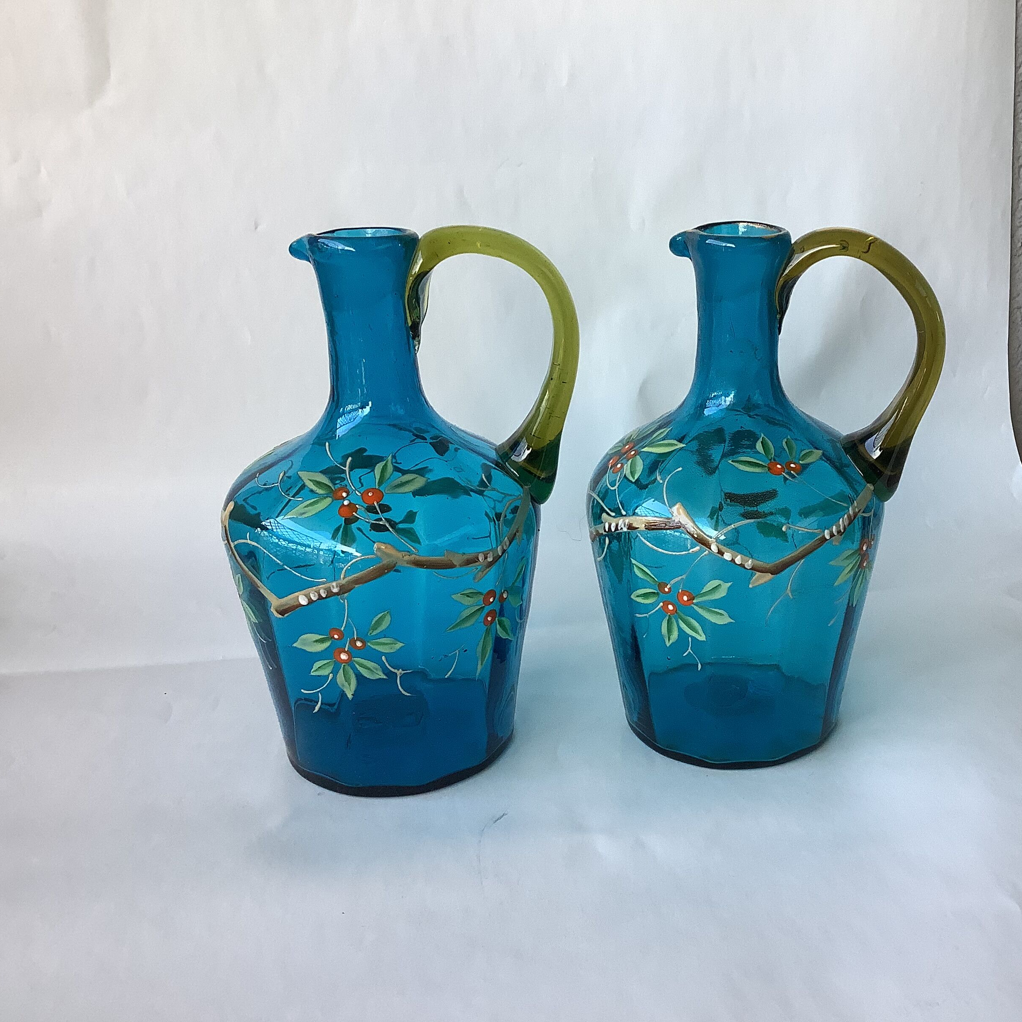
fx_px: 1236
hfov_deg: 44.4
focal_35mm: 37
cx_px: 660
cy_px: 516
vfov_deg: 44.9
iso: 50
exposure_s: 1/120
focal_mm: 3.3
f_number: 2.4
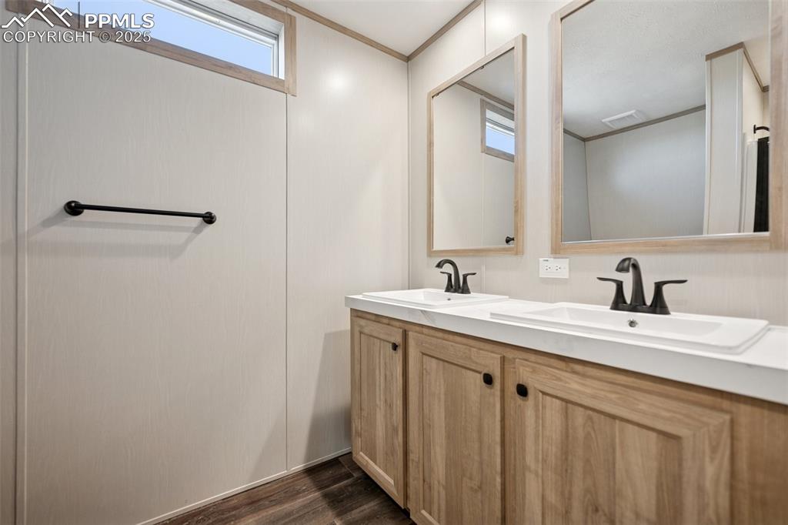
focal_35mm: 15
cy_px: 262
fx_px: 328
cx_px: 394
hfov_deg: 100.4
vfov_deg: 77.3
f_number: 3.5
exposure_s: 1/50
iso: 400
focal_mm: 15
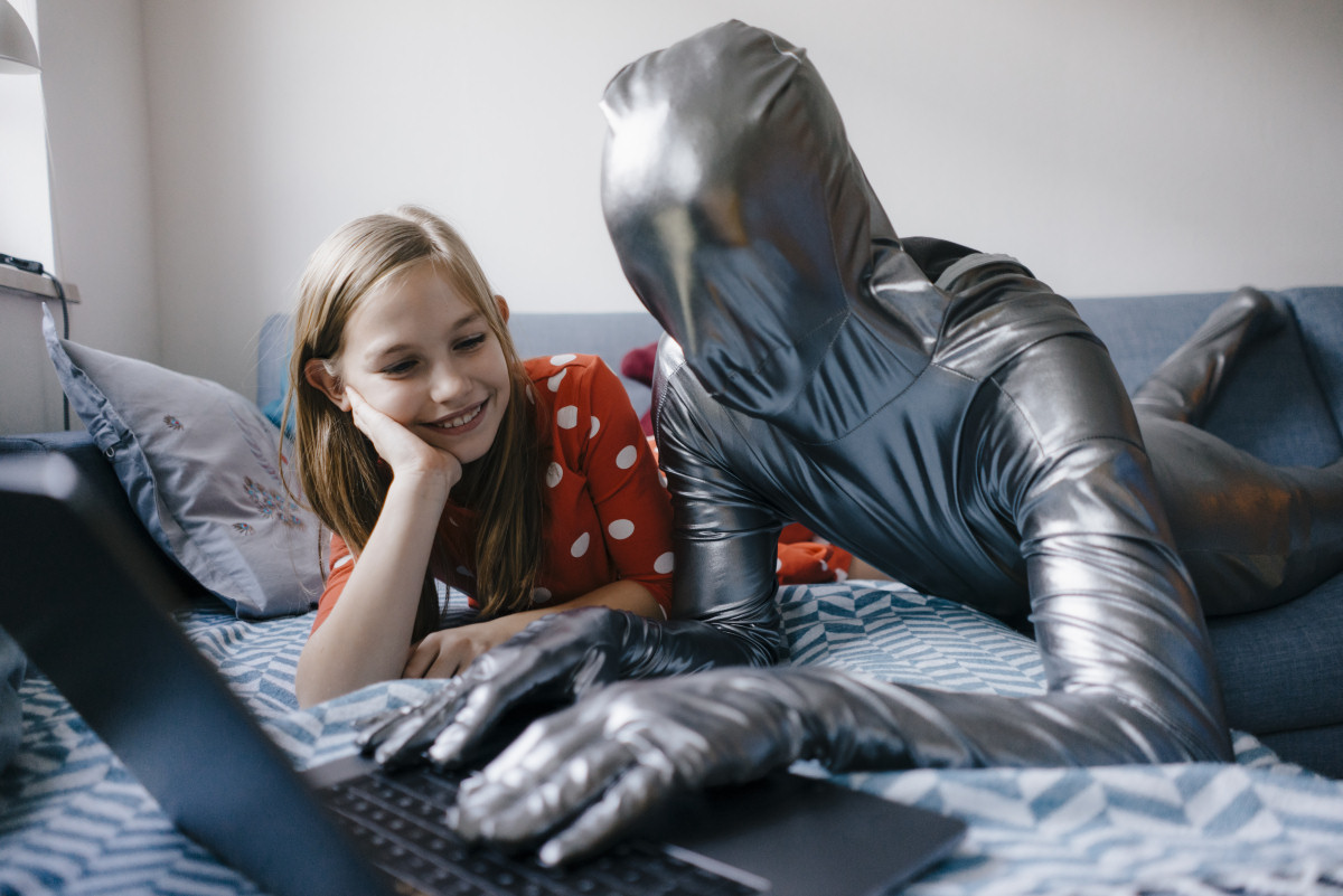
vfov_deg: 46.4
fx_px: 1045
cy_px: 448
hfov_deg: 65.5
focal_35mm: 28
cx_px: 672
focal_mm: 28
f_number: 2.2
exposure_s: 1/320
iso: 800
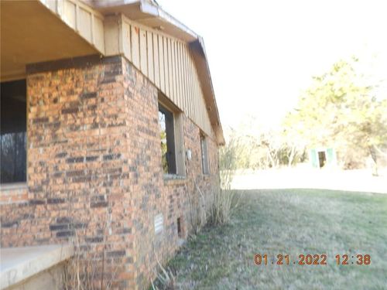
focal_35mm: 24
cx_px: 194
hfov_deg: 71.6
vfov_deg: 56.8
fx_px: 268
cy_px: 145
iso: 100
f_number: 3.3
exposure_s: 1/60
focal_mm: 4.3
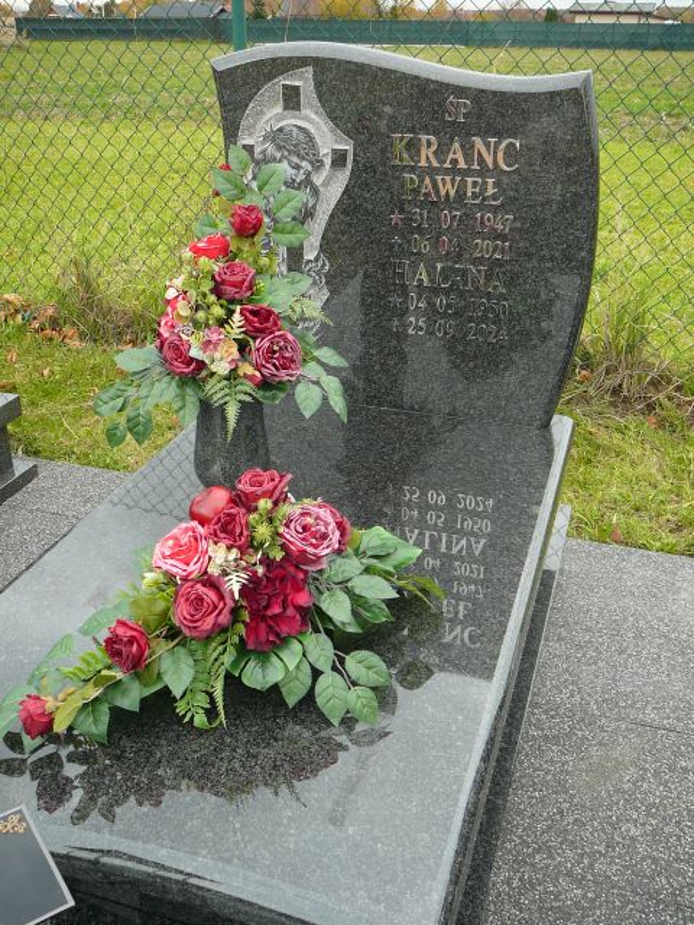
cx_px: 347
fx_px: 936
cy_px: 462
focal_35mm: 35
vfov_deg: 52.6
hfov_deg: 40.7
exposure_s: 1/60
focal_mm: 5.2
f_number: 2.8
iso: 80
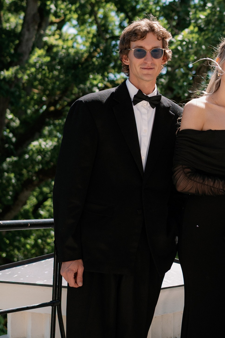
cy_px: 114
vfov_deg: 21.2
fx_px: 901
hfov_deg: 13.9
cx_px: 242
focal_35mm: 96
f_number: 2.5
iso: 80
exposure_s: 1/2000
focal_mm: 35
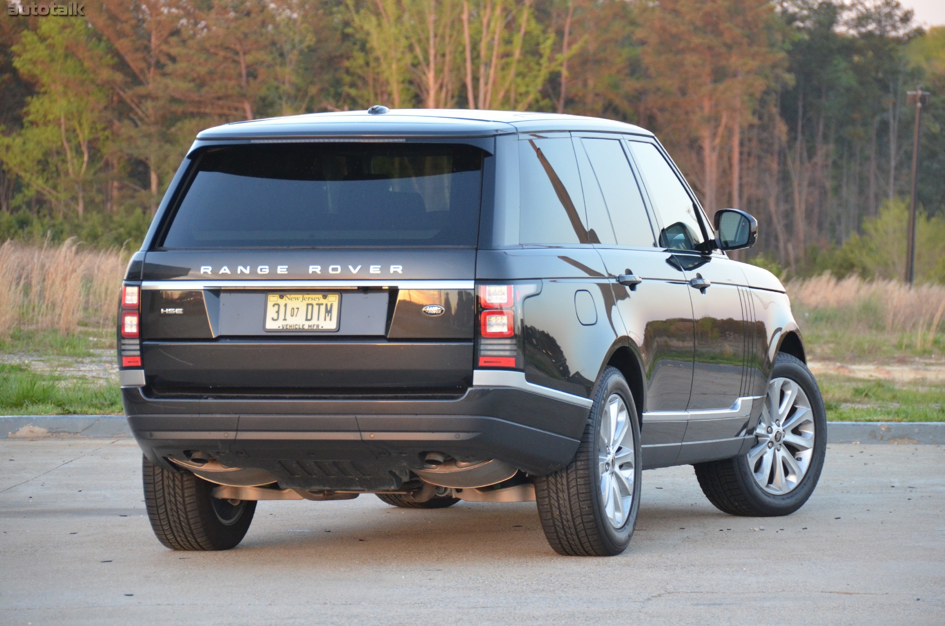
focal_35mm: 168
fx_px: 4401
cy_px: 313
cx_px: 472
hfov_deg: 12.3
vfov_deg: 8.1
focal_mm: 112
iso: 1600
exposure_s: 1/125
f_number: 5.3
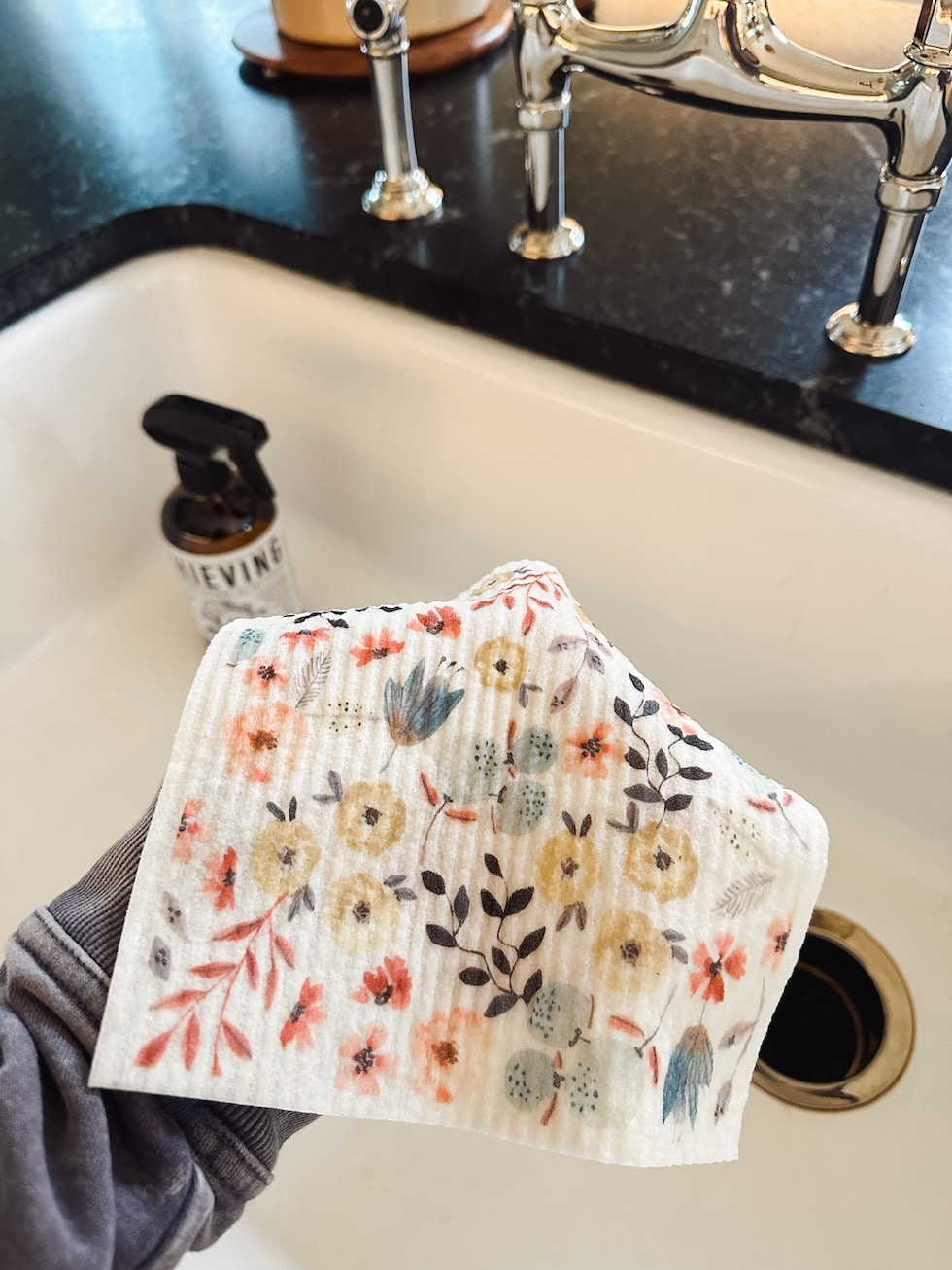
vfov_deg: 71.6
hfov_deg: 56.8
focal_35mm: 24
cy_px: 635
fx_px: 880
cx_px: 476
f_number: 1.8
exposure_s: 1/60
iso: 400
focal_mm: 6.86
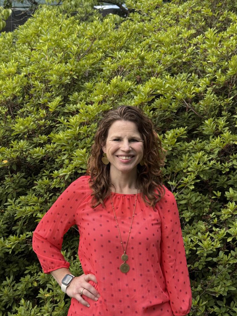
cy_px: 144
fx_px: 484
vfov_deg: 36.1
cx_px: 125
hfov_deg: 27.5
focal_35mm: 53
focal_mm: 6.76
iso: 64
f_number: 1.78
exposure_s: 1/832
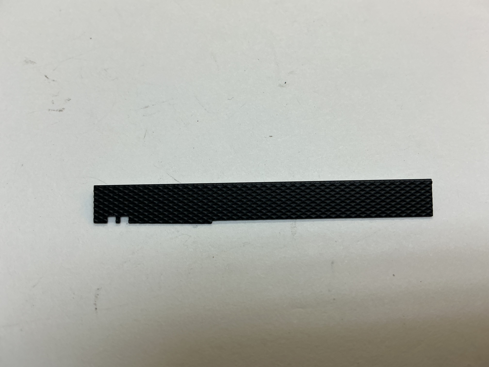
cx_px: 244
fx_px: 410
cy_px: 184
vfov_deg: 48.2
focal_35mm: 29
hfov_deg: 61.7
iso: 32
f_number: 1.8
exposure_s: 1/120
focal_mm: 3
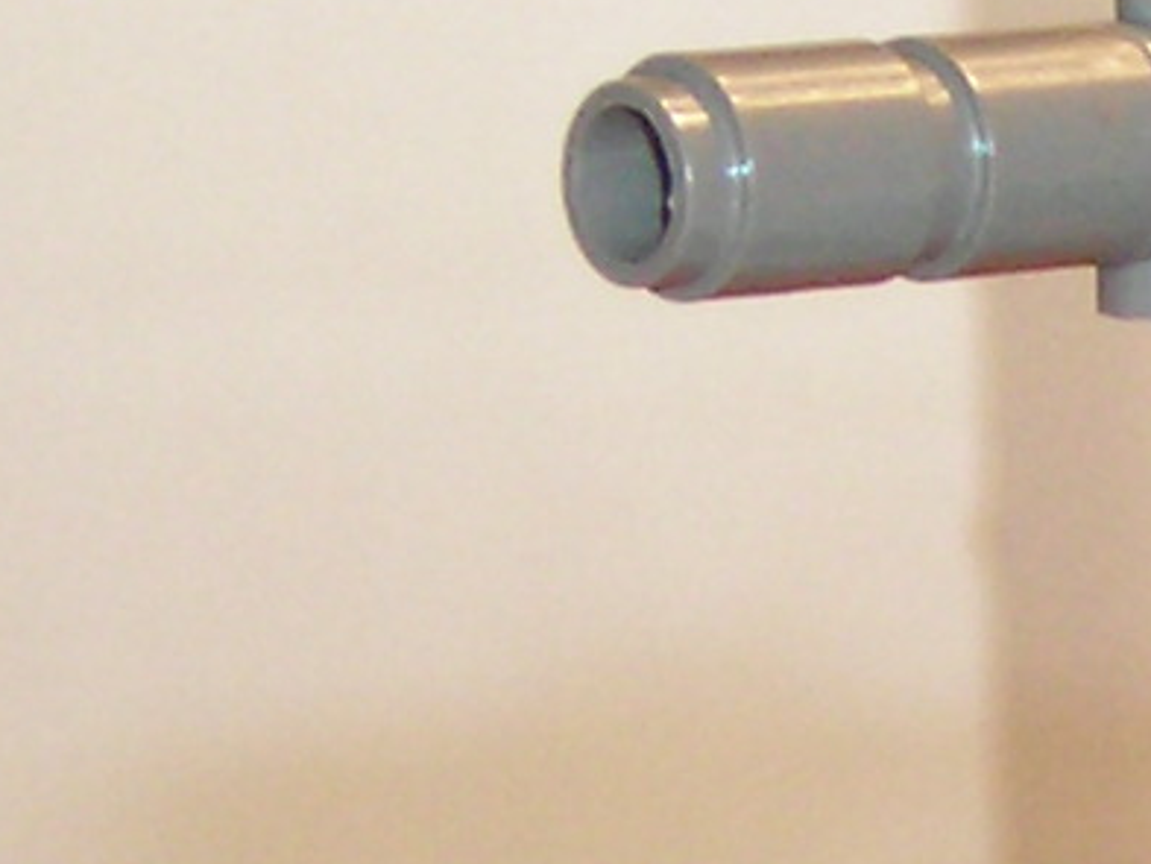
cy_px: 1254
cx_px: 2516
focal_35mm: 429
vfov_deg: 3.5
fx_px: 14269
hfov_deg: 4.5
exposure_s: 1/4.3
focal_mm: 10.8
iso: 200
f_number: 3.9
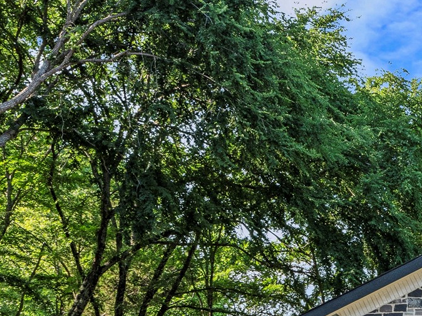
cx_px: 590
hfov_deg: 19.1
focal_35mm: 93
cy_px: 387
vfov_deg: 15.3
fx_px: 1133
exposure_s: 1/100
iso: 100
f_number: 9
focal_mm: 20
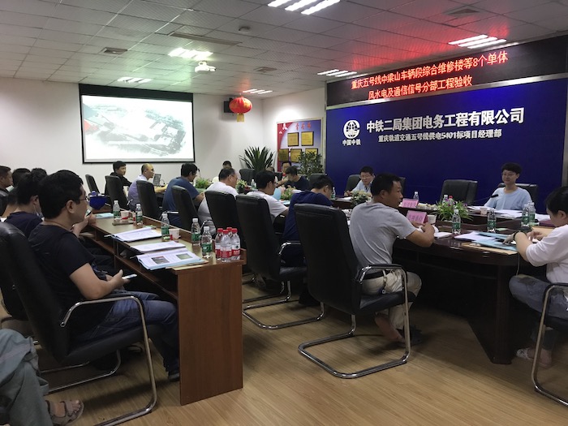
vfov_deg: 49.7
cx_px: 284
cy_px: 213
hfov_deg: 63.4
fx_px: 459
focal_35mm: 28
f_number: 1.8
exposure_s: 1/14
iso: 100
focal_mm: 3.99
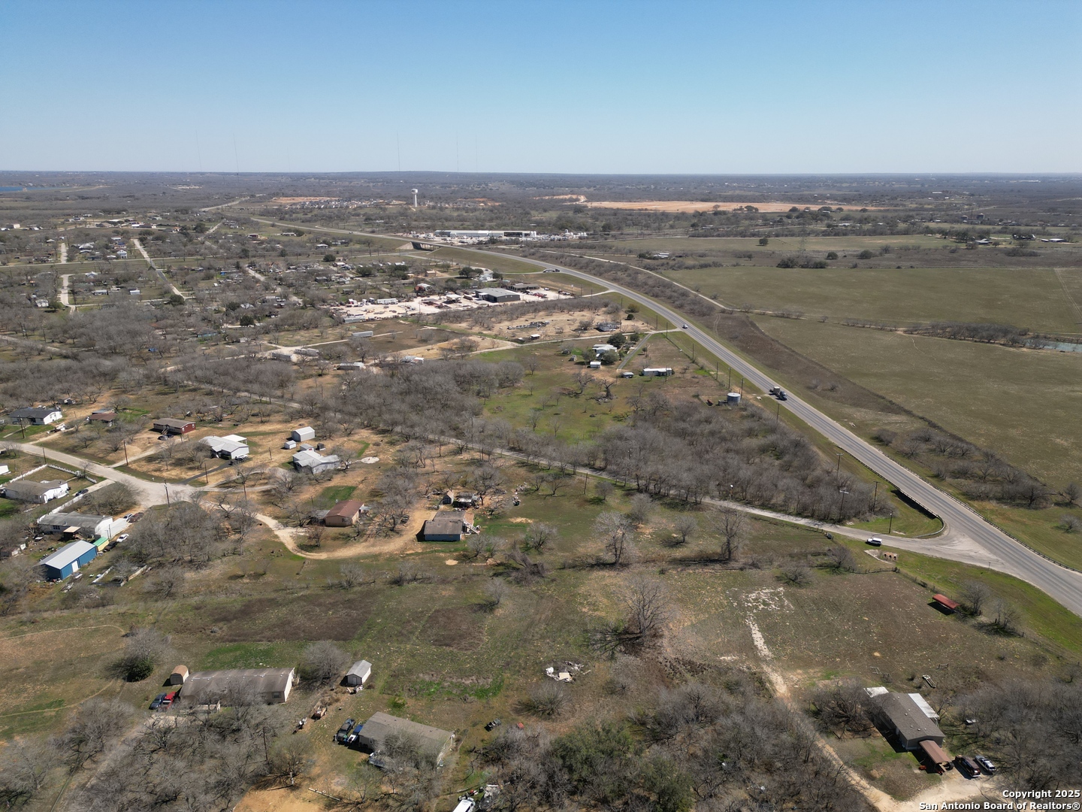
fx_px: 750
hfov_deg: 71.6
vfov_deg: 56.8
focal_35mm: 24
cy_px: 406
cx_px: 541
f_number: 1.7
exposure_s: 1/3000
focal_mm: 6.72
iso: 110
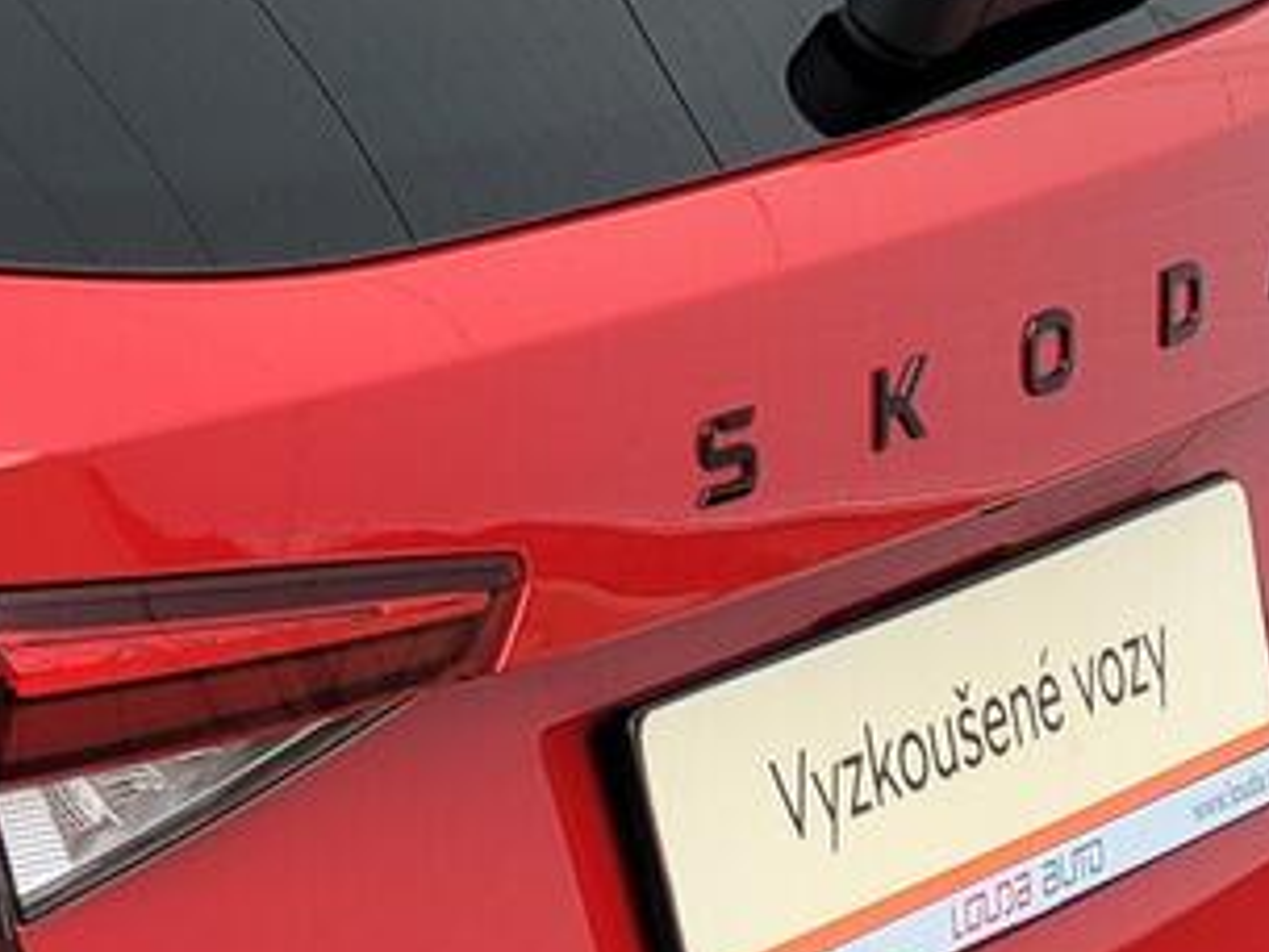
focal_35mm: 256
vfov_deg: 5.8
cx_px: 284
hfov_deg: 7.7
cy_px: 1173
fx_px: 9385
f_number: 2.4
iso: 32
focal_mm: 7.12
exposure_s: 1/50
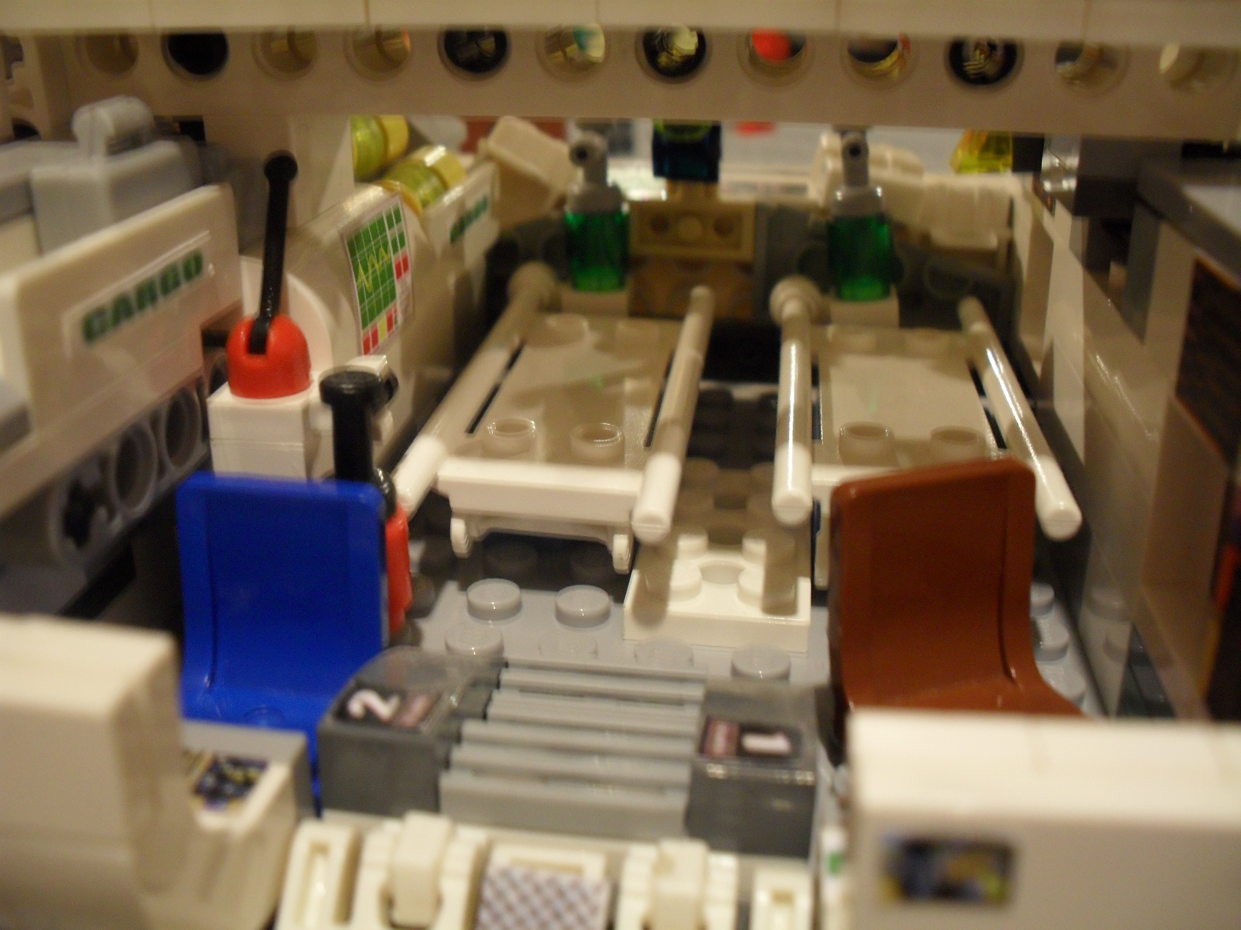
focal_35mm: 35
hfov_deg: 52.6
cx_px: 620
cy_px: 465
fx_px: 1255
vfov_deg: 40.7
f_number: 3.2
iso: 200
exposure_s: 1/4
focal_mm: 6.3
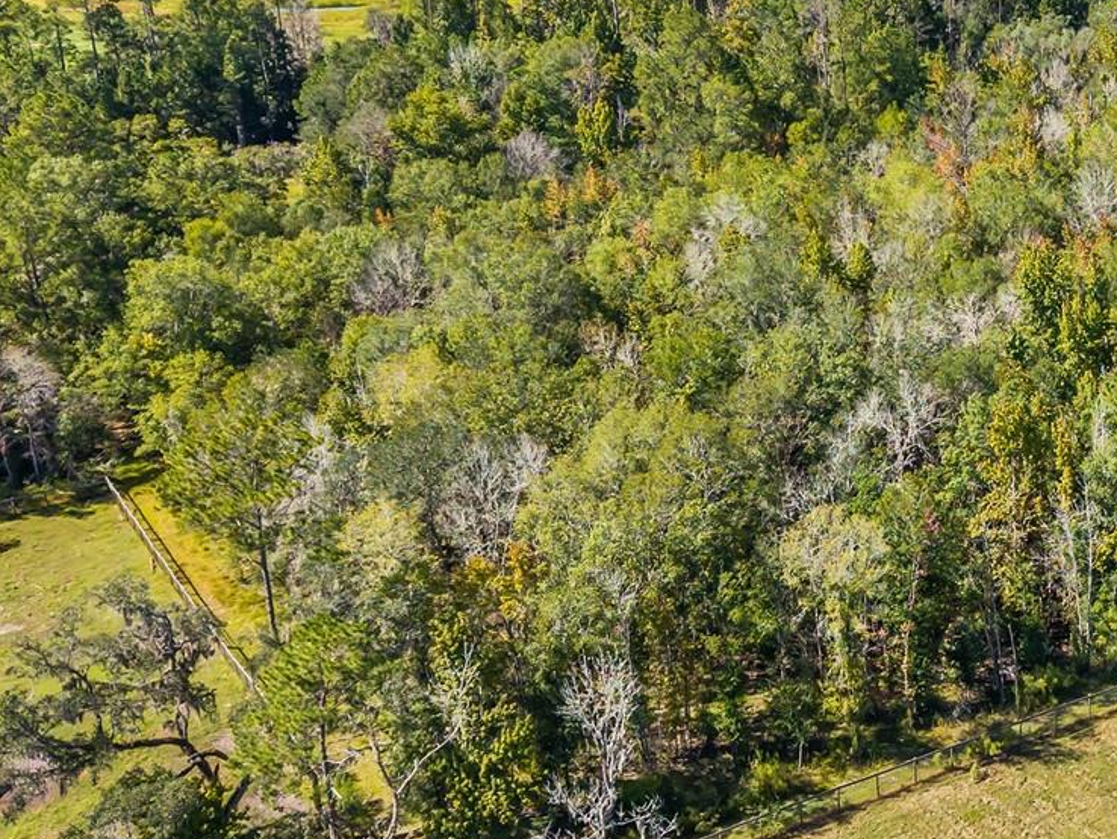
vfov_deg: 27.8
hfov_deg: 33.7
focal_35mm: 52
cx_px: 1112
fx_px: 1678
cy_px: 267
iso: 200
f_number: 1.8
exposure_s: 1/3000
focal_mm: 8.67
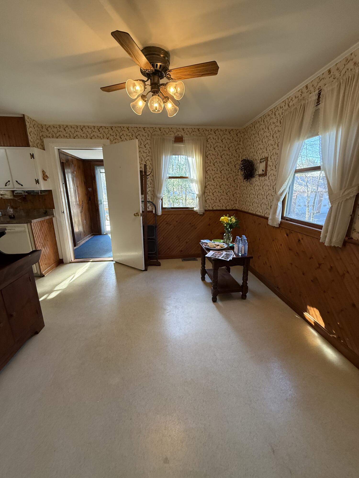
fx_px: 194
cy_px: 239
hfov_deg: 85.7
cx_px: 180
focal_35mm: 14
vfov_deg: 102.1
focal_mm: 2.22
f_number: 2.2
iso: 320
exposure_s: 1/120
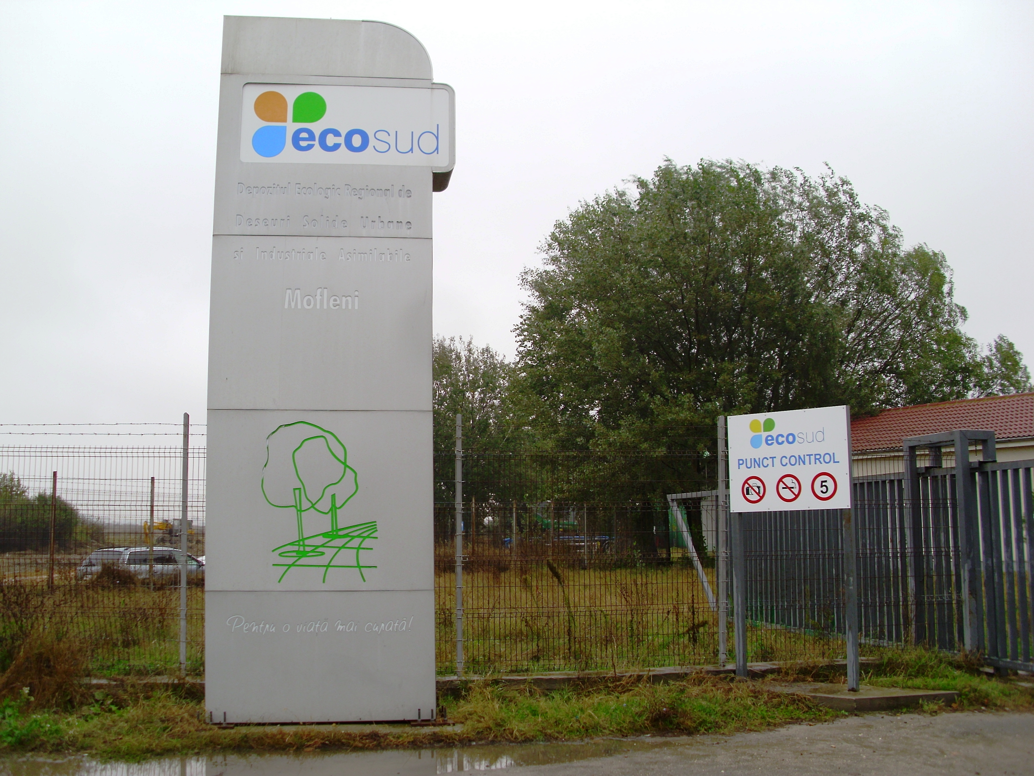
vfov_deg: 40.7
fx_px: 1045
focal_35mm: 35
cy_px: 388
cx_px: 517
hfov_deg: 52.6
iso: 50
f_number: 3
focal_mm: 6.2
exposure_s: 1/107
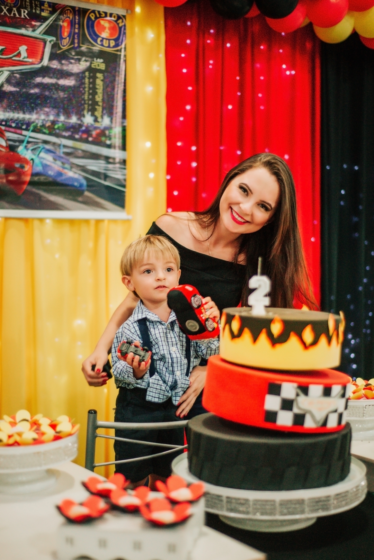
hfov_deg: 27.0
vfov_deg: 39.6
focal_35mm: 50
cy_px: 280
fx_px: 778
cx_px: 187
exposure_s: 1/160
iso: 1600
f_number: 1.8
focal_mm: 50
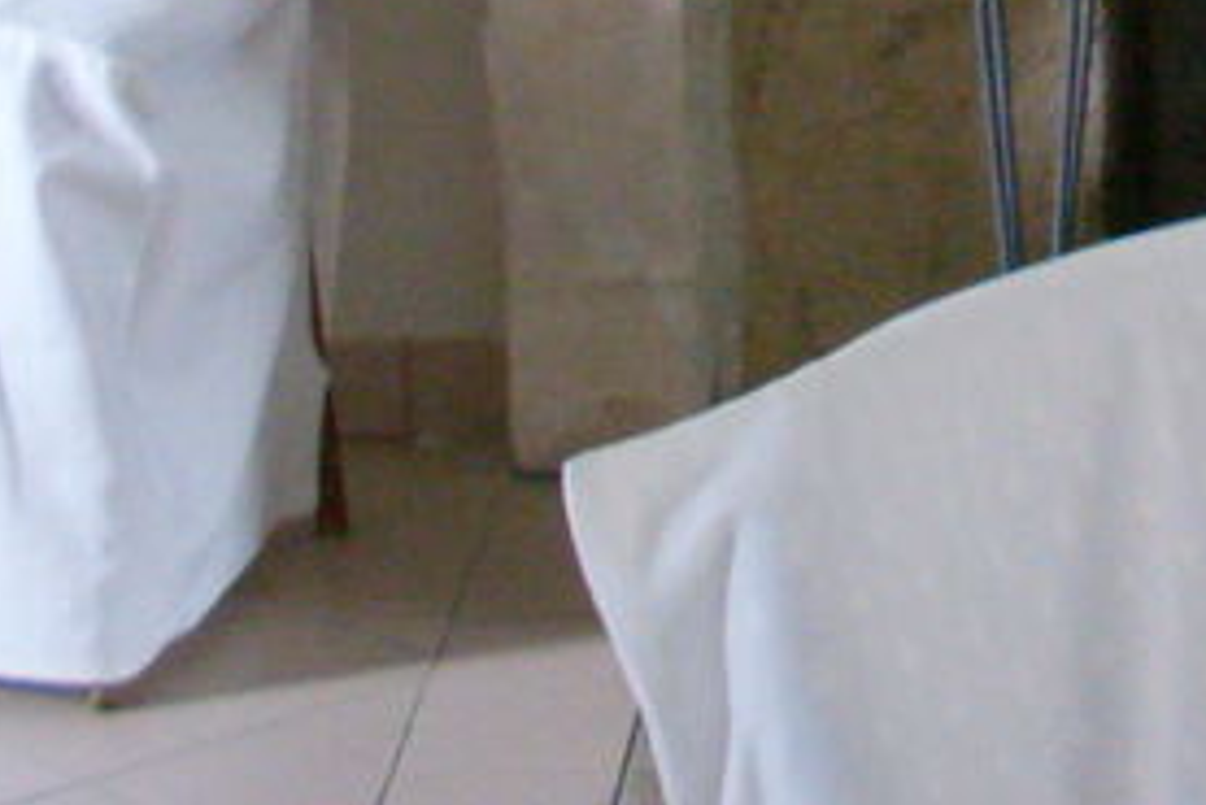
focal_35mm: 171
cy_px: -1027
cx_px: 2020
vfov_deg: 7.6
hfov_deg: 11.3
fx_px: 5731
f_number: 3
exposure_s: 1/10
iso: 200
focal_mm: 6.3
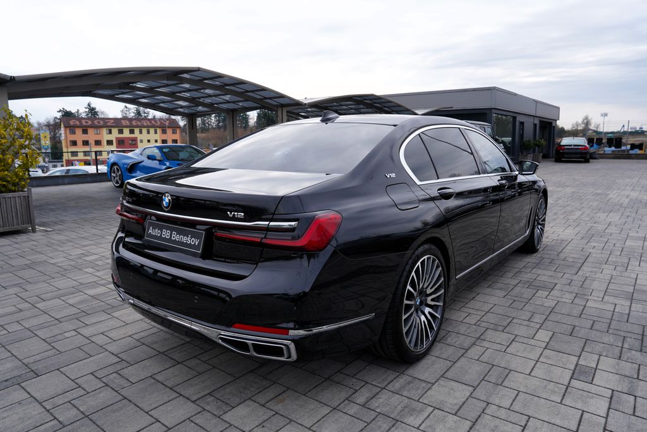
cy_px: 216
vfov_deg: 53.1
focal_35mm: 24
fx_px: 431
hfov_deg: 73.7
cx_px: 324
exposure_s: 1/200
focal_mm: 24
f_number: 7.1
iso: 100
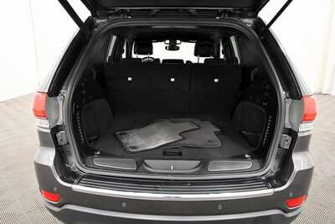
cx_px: 168
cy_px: 112
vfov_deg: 51.3
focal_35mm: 25
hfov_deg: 71.5
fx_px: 233
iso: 3200
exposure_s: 1/125
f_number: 5.3
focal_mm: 17
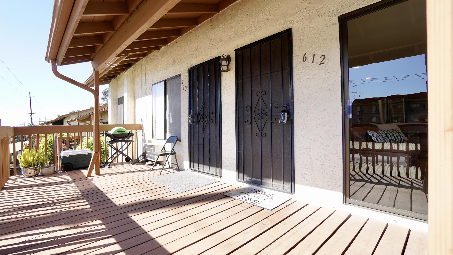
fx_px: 192
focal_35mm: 16
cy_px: 128
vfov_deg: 67.1
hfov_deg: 99.4
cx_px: 224
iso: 100
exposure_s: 1/125
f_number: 5.6
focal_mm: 10
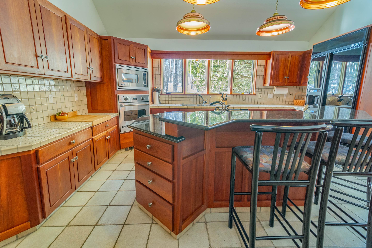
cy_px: 117
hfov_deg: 100.4
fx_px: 155
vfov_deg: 77.2
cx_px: 186
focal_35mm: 15
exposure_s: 1/15
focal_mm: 14
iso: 1600
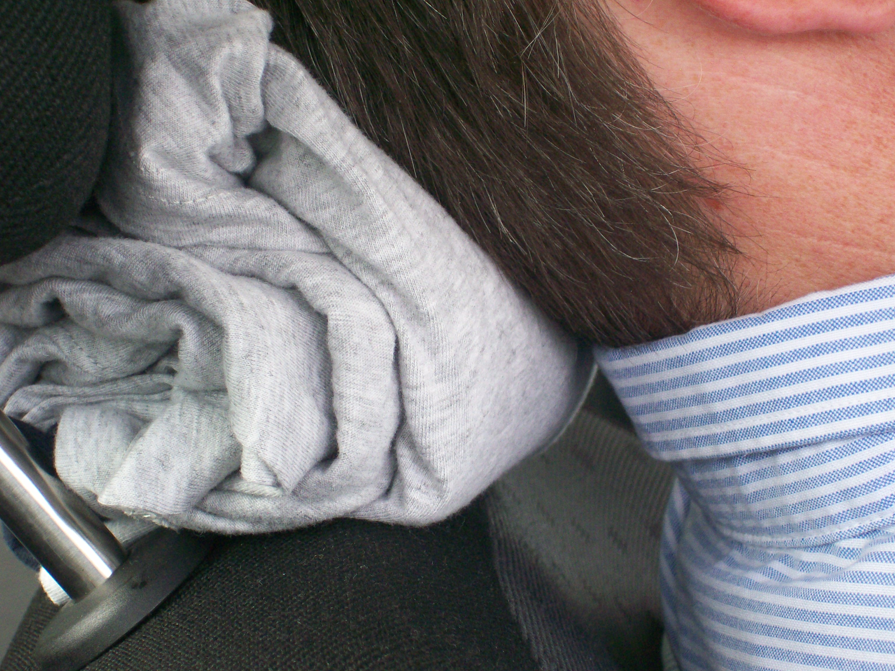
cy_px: 336
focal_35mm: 108
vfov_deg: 13.7
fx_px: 2792
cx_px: 448
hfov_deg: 18.2
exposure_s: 1/68.3
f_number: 4.8
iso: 160
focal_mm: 18
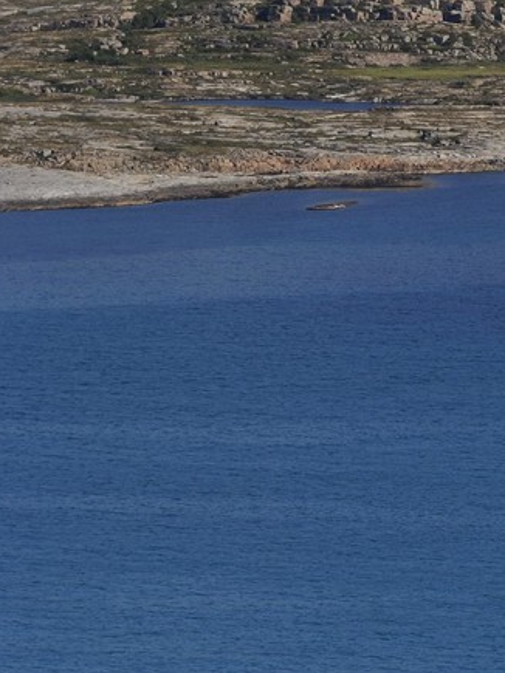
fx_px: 10100
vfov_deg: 3.8
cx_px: 1225
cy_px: 79
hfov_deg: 2.8
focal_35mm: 519
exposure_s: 1/1500
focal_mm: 98
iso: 100
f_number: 3.5
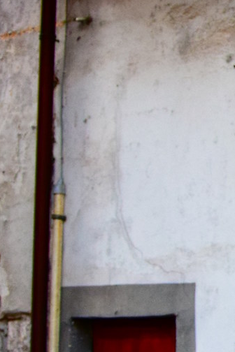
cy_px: 207
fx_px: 1537
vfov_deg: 13.1
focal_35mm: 157
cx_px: 520
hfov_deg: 8.2
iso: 800
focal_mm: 22
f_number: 5
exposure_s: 1/100
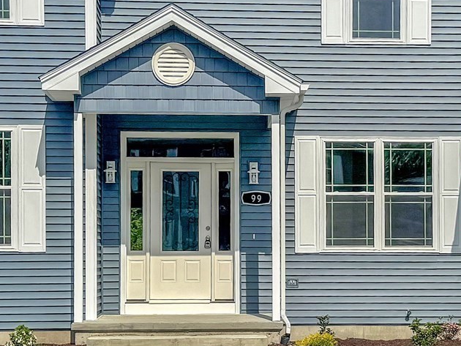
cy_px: 189
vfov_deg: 18.9
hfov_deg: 24.9
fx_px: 1039
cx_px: 293
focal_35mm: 78
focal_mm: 6.76
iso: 80
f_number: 1.78
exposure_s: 1/12346
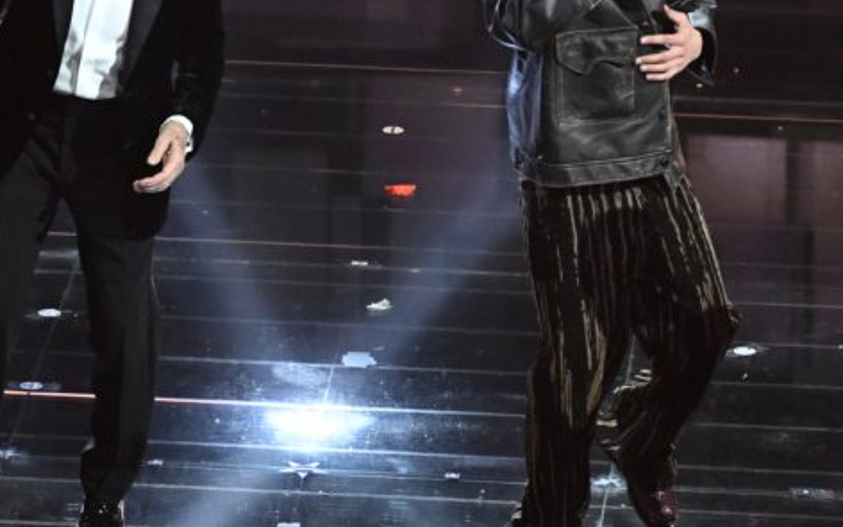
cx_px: 379
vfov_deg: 3.6
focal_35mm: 365
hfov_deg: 5.8
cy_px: 36
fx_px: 8386
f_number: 4
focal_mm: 110
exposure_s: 1/200
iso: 4000
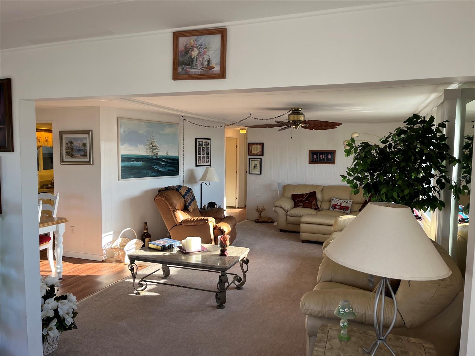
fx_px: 357
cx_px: 238
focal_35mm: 26
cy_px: 178
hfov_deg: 67.3
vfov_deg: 53.1
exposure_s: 1/122
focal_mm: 5.1
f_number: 1.6
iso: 40
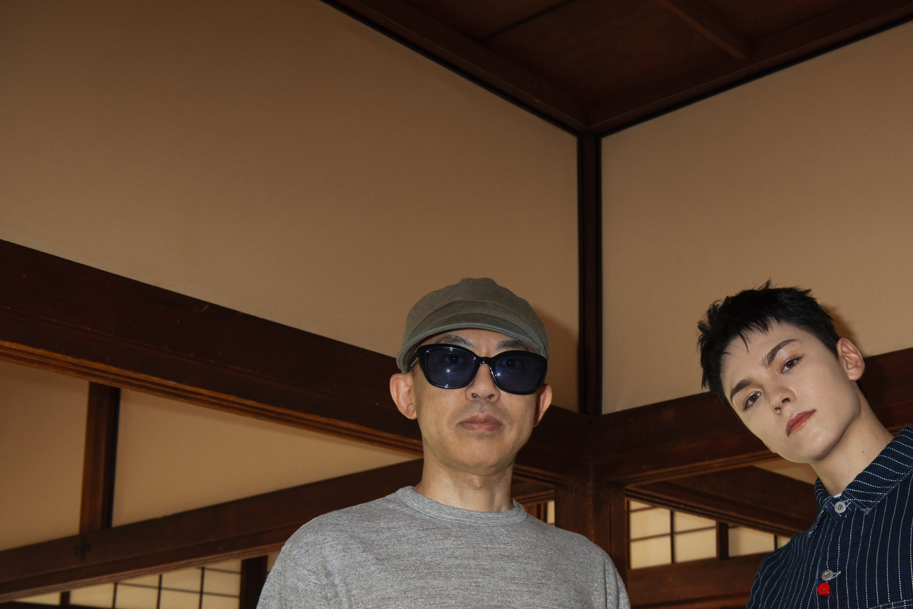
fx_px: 1445
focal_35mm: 57
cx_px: 714
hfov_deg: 34.1
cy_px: 480
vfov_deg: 23.5
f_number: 7.1
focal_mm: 36
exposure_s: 1/80
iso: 800
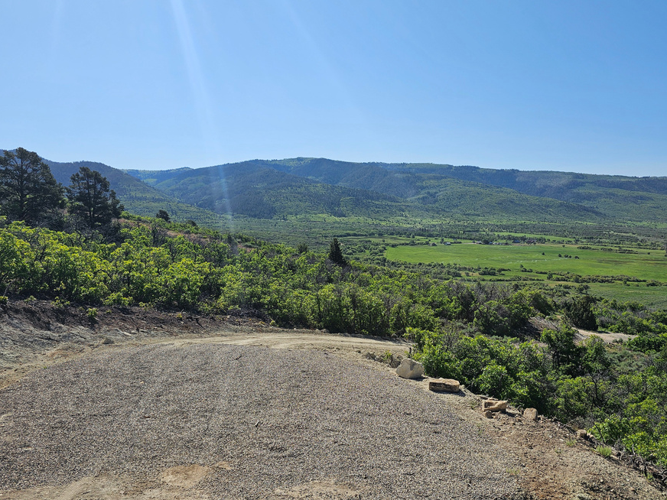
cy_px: 245
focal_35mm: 27
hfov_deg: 65.2
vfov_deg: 51.4
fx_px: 520
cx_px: 369
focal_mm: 6.3
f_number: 1.7
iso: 10
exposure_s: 1/1350
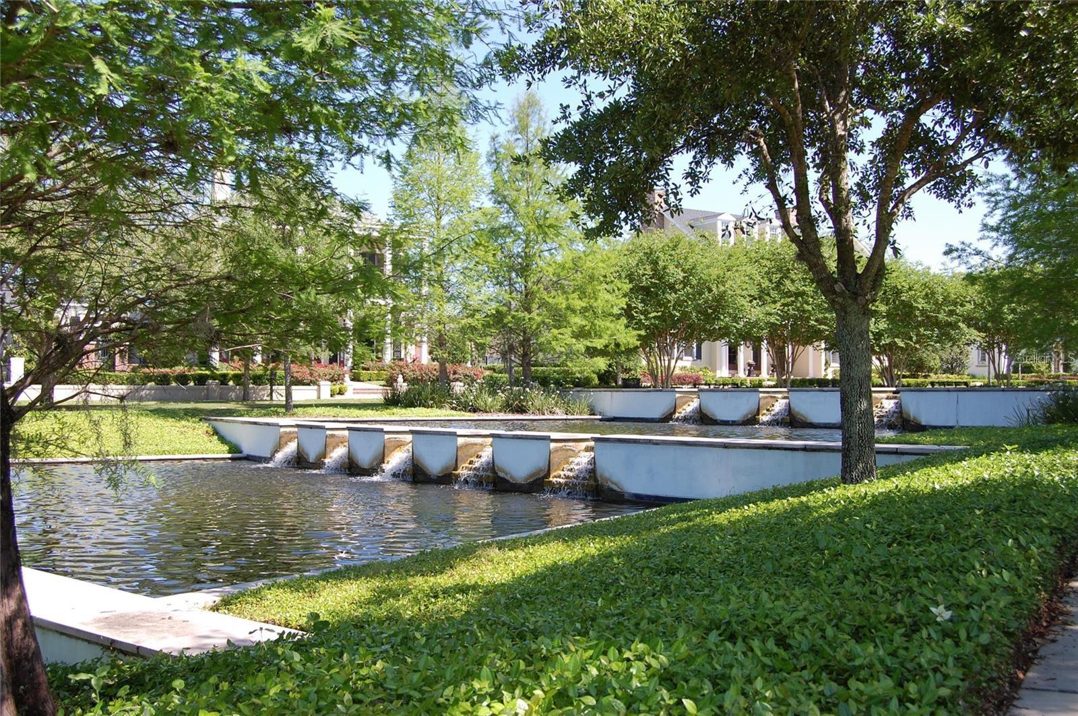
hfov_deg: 49.6
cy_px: 358
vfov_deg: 34.1
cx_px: 539
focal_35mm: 39
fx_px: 1167
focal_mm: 26
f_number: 7.1
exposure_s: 1/200
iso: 200
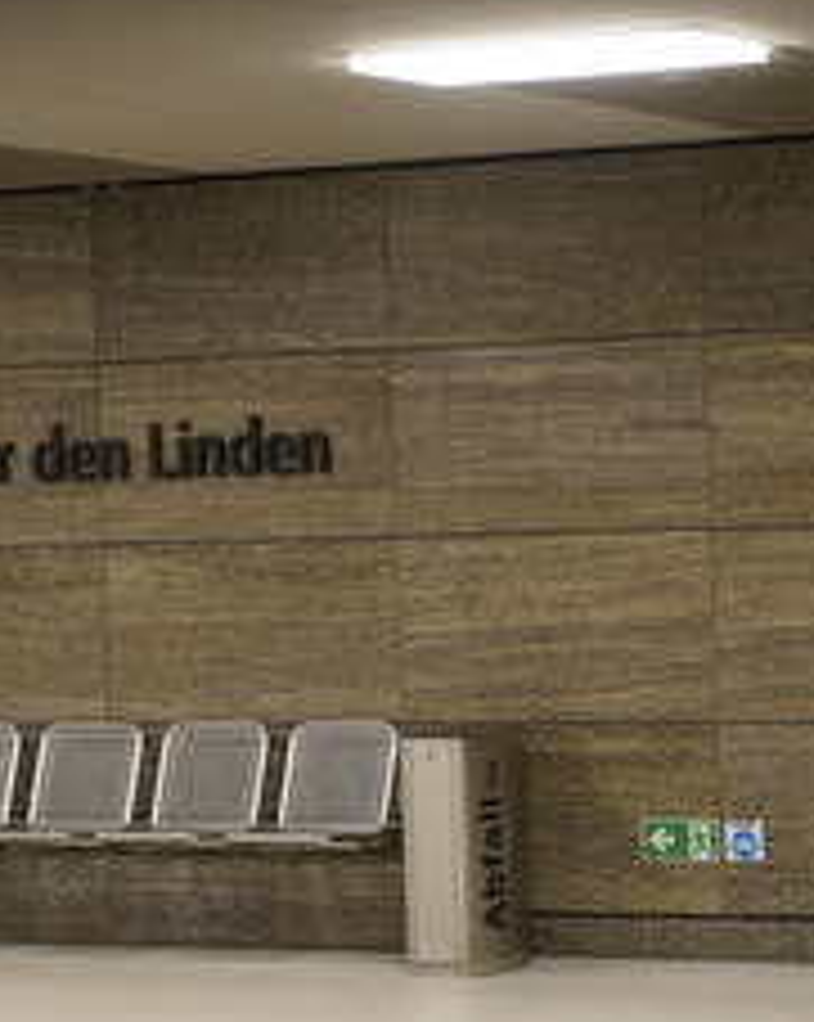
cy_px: 608
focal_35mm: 140
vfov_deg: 13.8
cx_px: 420
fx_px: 4224
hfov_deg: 11.0
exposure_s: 1/250
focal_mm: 75
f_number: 3.2
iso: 1600
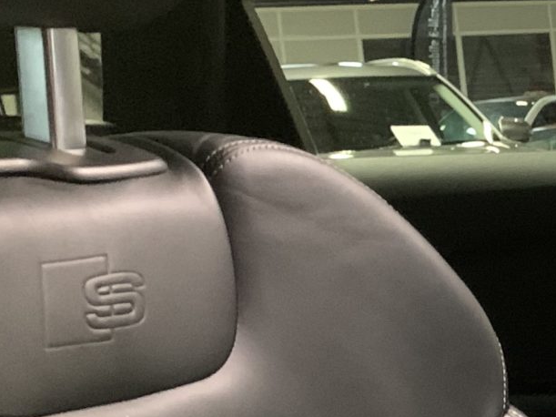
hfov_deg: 15.5
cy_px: 332
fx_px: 1750
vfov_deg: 13.5
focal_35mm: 109
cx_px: 1004
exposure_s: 1/20
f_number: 1.8
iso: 800
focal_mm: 4.25
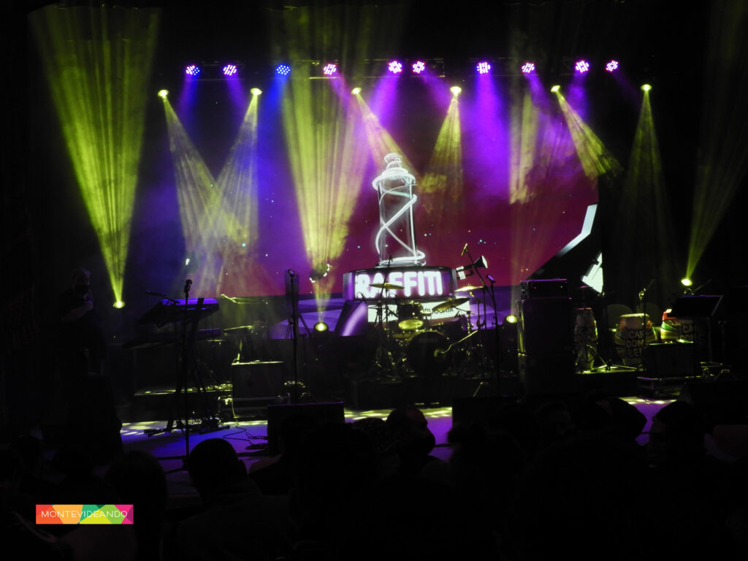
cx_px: 374
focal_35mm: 55
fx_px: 1188
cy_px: 280
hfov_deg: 34.9
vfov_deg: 26.6
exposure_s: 1/30
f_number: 4
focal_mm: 9.9
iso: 360
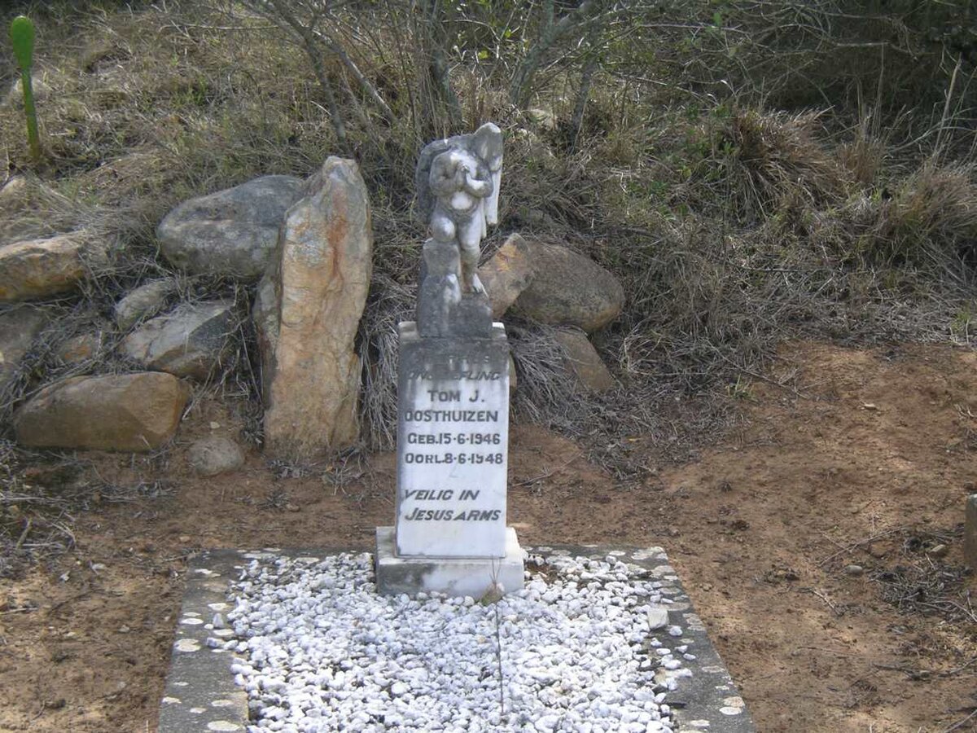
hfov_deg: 18.9
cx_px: 488
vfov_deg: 14.2
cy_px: 366
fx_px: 2935
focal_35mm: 104
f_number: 3.9
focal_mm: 16
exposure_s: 1/200
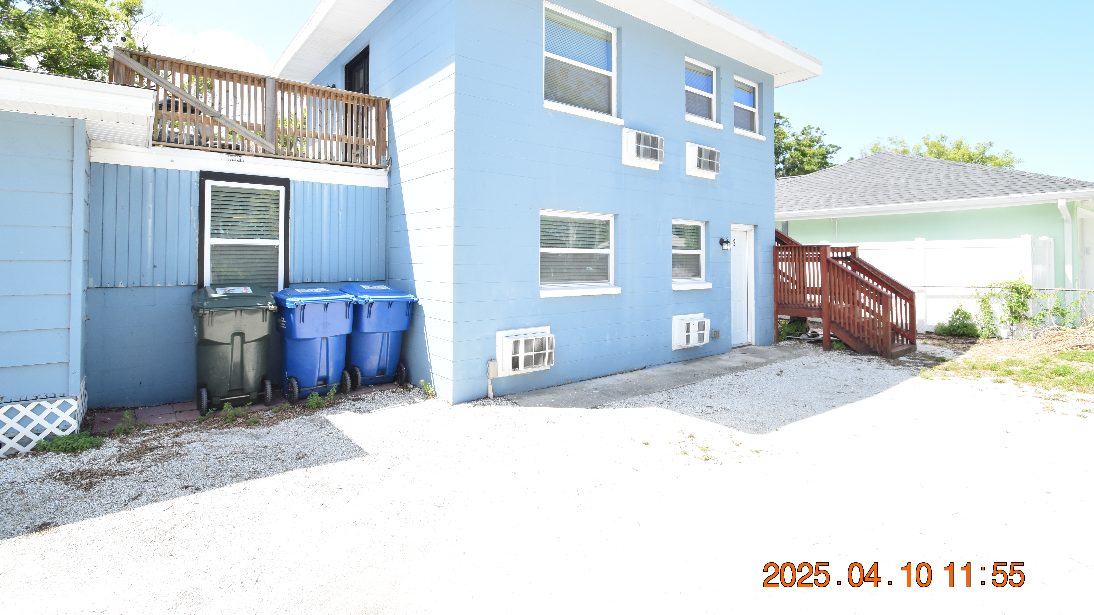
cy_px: 240
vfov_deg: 63.2
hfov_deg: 95.9
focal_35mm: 17
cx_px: 545
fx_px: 493
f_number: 8
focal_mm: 10
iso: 250
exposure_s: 1/250
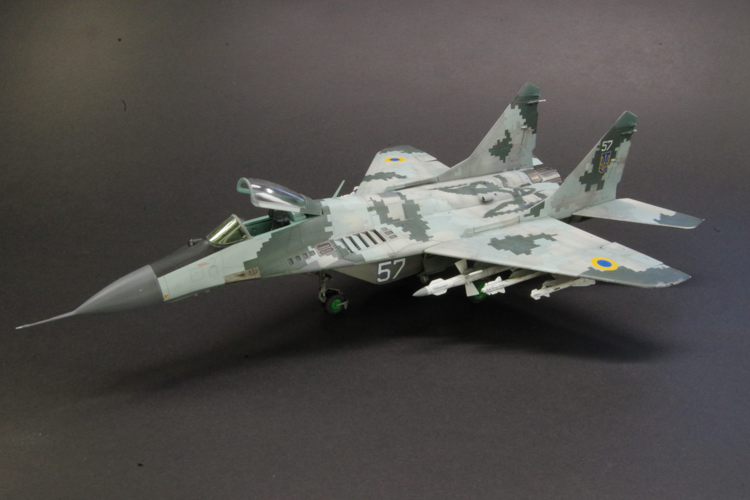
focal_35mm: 36
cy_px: 250
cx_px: 375
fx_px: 750
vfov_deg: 36.9
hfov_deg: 53.1
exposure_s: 1/25
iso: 3200
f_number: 29
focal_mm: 24
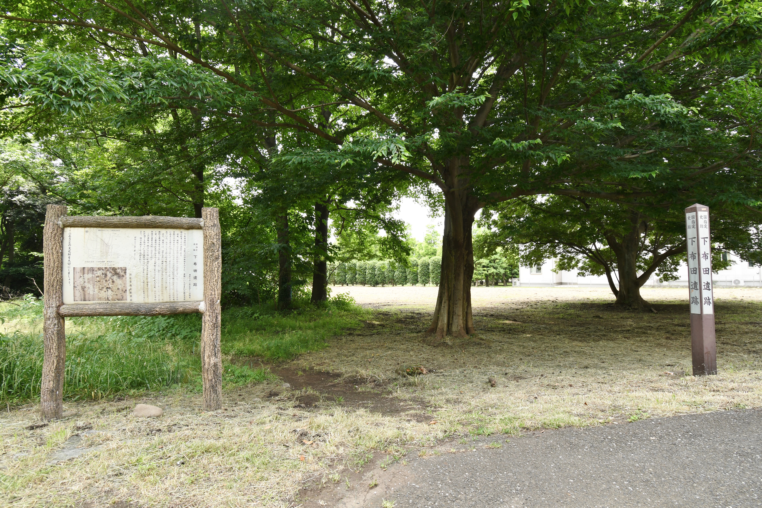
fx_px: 402
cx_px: 381
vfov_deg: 64.6
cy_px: 254
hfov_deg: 86.9
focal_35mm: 19
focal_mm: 13
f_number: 8
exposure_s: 1/60
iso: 200
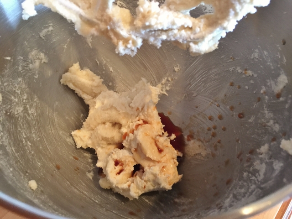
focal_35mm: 29
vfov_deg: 48.2
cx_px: 146
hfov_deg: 61.7
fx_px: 245
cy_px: 110
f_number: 2.2
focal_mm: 4.15
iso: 64
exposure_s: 1/4
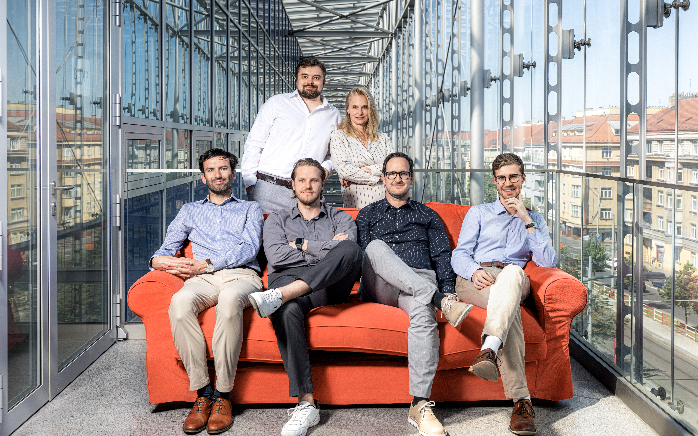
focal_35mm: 38
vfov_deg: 33.6
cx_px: 350
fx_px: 723
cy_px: 226
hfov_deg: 51.5
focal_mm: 37
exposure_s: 1/200
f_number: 6.3
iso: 80
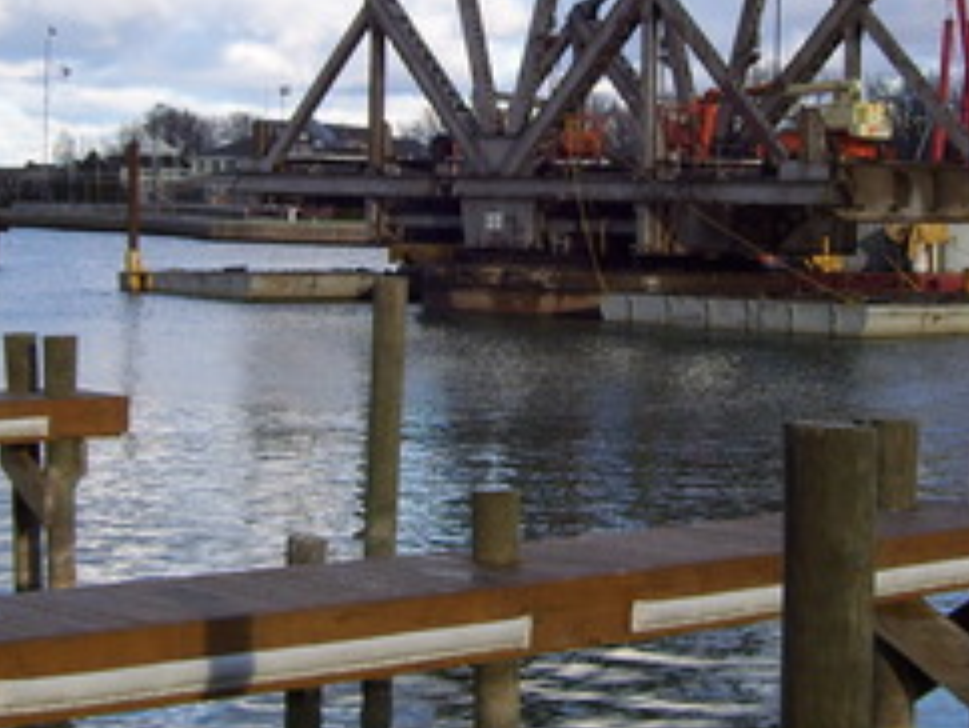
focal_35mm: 89
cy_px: 176
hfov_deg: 22.0
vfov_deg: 16.5
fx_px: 2494
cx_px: 480
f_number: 4.8
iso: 80
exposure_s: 1/250
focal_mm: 6
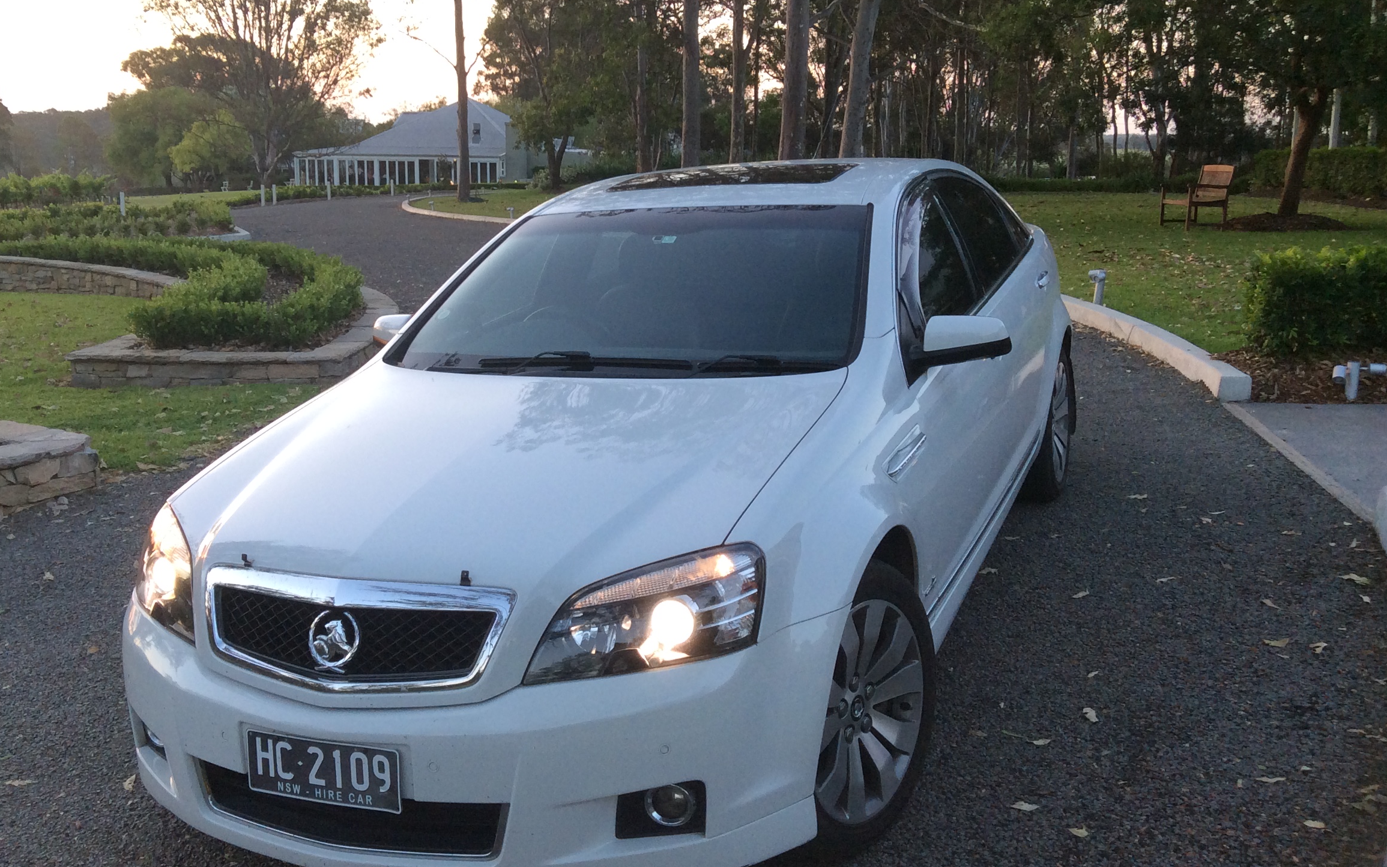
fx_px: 1436
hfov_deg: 51.5
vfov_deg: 33.6
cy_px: 403
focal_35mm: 38
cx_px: 623
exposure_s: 1/100
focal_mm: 3.3
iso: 50
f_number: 2.4
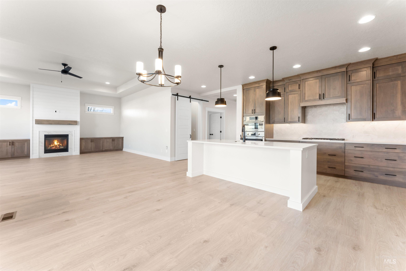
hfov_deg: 104.3
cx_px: 203
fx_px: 158
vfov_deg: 81.2
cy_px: 136
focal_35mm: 14
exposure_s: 1/8
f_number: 13
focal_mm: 14
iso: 800
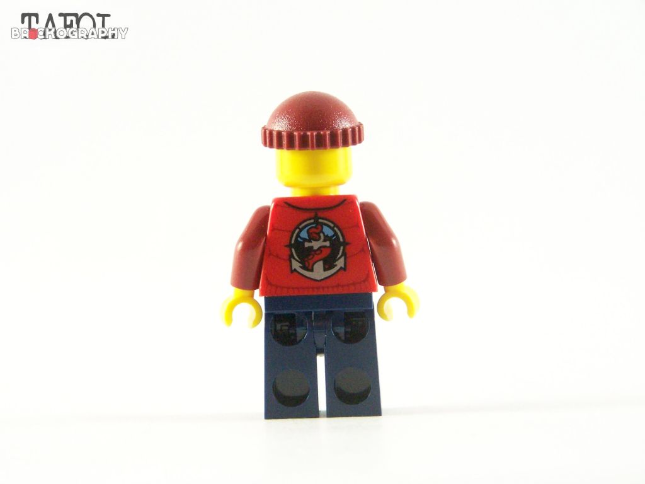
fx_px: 2385
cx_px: 322
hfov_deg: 15.4
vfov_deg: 11.6
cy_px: 242
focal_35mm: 128
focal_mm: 21.2
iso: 400
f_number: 3.6
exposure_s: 1/60
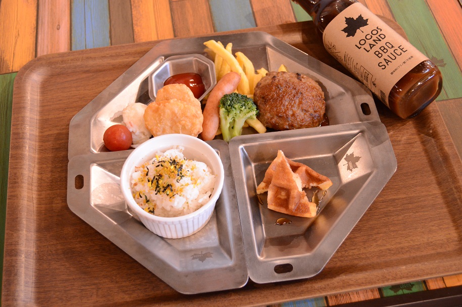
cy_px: 154
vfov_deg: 28.0
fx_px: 615
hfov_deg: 41.2
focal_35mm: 48
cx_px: 231
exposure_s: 1/50
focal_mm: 32
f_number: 4.8
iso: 1600
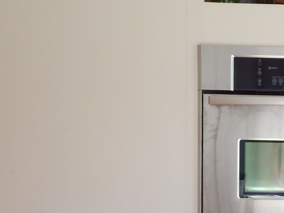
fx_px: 476
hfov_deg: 30.0
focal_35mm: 58
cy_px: 177
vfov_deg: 24.7
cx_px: 310
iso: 125
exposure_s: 1/60
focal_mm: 4
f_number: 3
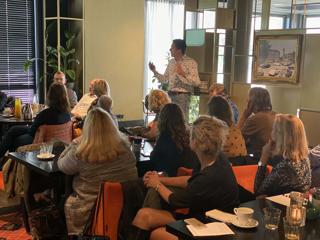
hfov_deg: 36.8
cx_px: 160
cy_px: 120
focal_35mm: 52
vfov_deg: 28.0
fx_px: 481
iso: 320
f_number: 2
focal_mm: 6
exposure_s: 1/50
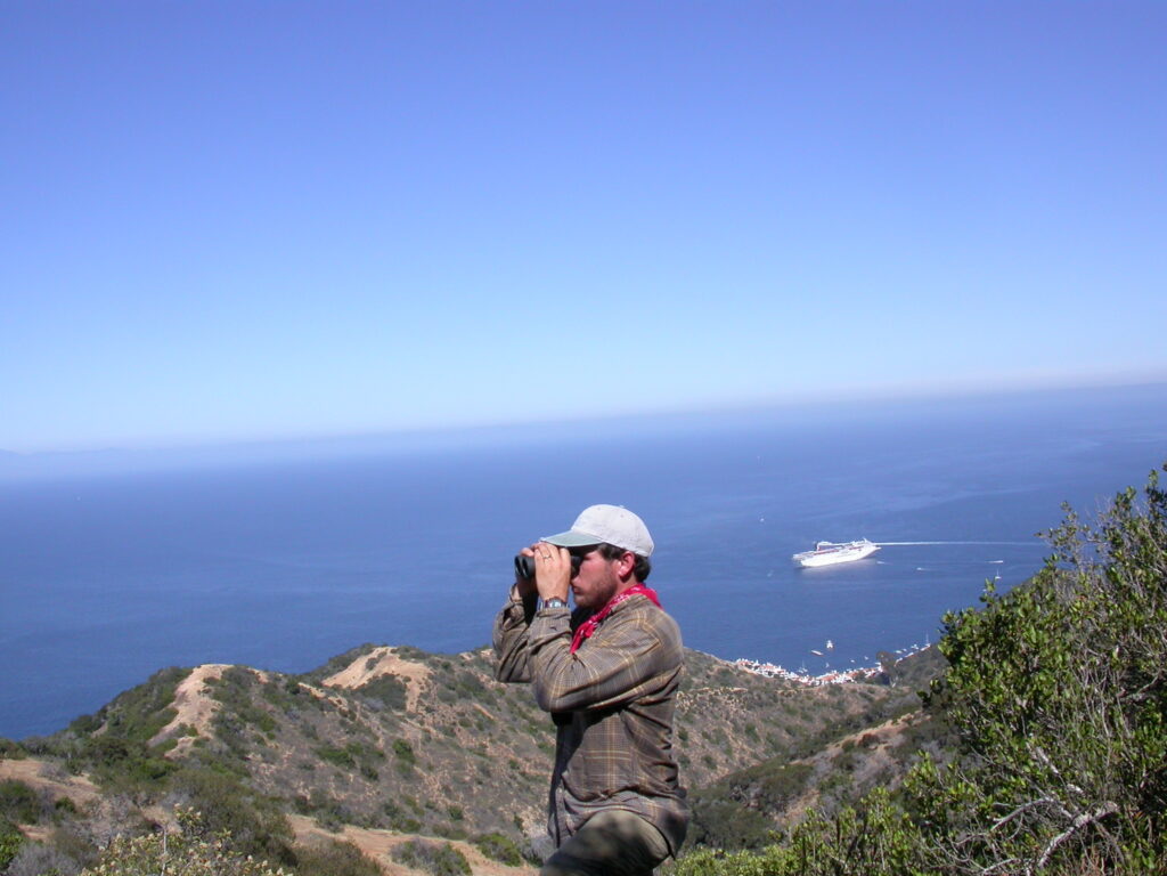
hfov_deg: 49.0
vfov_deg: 37.7
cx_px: 584
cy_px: 438
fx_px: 1281
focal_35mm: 38
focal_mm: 7.85
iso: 100
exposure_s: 1/500
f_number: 6.7
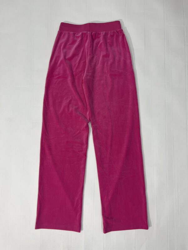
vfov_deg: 67.3
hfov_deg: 53.1
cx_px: 94
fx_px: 188
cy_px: 125
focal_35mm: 26
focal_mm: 5.1
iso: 80
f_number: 1.6
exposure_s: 1/100
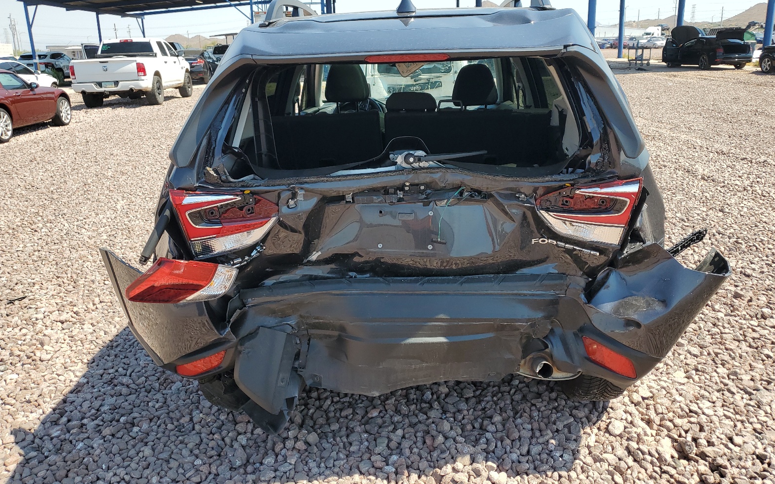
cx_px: 390
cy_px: 207
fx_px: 591
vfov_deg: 44.4
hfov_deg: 66.5
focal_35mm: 28
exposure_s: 1/1667
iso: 50
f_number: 1.5
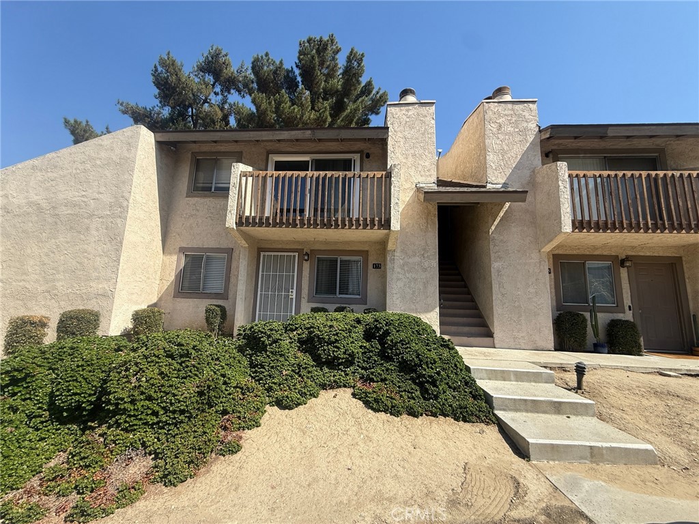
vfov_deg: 85.7
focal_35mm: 14
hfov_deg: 102.1
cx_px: 350
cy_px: 262
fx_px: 283
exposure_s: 1/1001
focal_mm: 2.22
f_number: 2.2
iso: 50
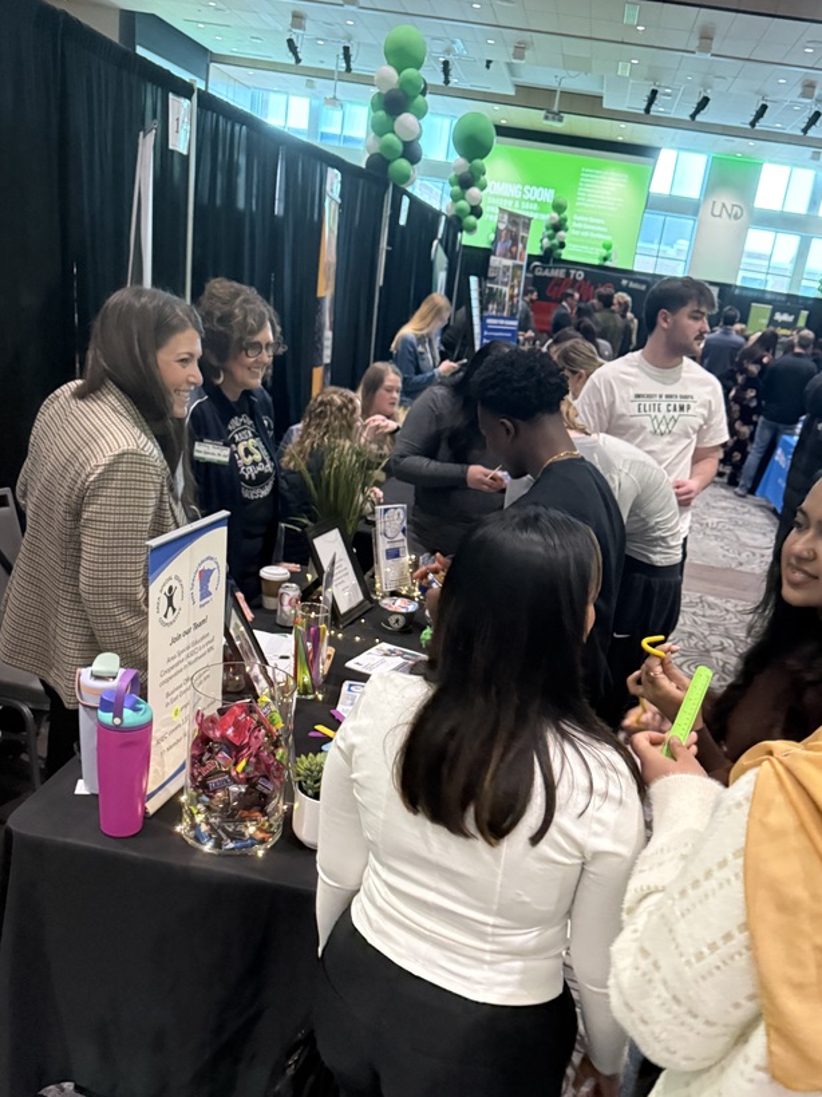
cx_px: 461
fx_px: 950
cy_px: 627
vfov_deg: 59.7
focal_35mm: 30
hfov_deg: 46.7
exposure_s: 1/47
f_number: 1.78
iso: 800
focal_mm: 6.76
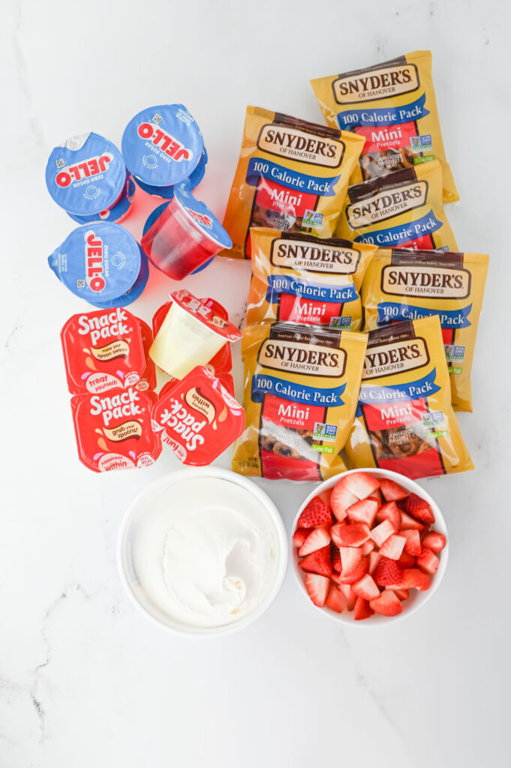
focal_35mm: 50
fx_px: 1066
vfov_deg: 39.6
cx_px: 256
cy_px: 384
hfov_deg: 26.9
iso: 250
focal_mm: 50
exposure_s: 1/125
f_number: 5.6
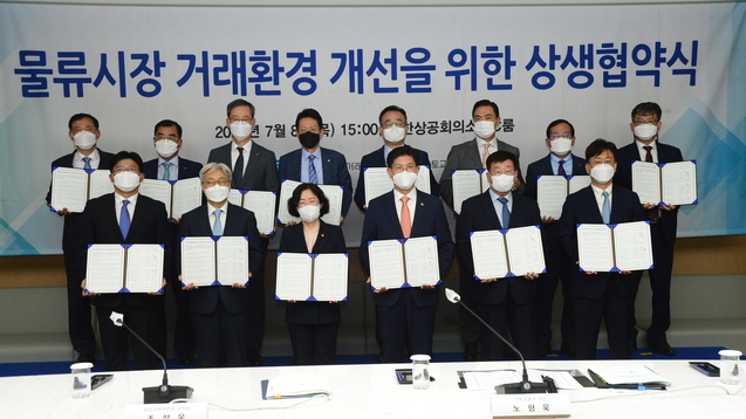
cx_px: 374
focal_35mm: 40
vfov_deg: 29.7
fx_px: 791
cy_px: 238
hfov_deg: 50.5
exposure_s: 1/250
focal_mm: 38
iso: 2500
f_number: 10
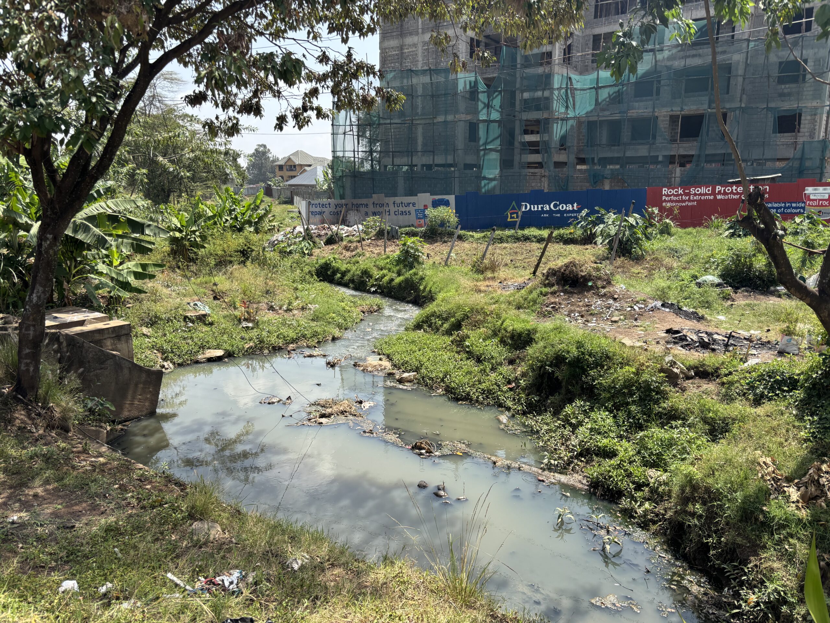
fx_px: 623
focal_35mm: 26
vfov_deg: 53.1
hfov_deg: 67.3
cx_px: 415
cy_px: 312
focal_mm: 5.96
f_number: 1.6
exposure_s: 1/1616
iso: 50
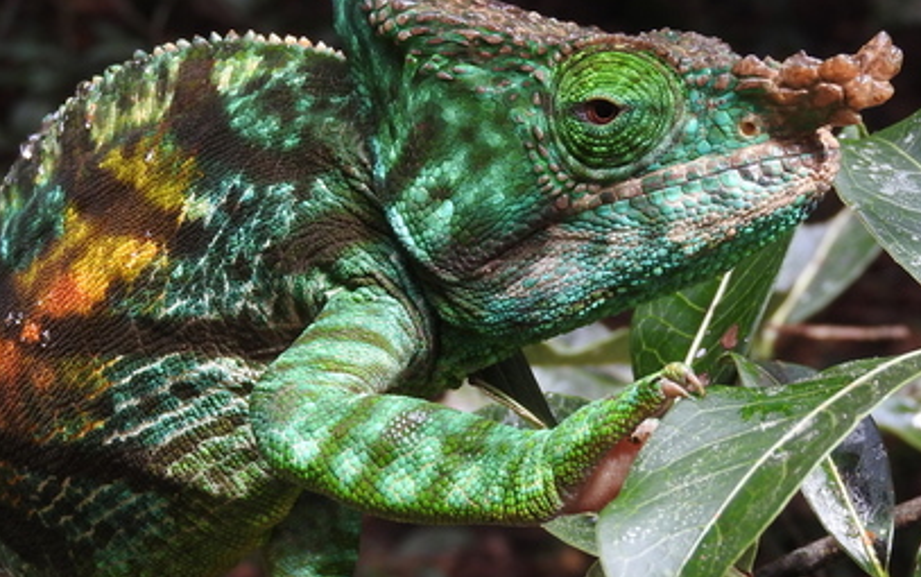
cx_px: 458
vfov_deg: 10.6
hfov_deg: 16.8
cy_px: 339
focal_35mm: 124
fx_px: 3115
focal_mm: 11.6
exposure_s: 1/50
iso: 100
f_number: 4.2
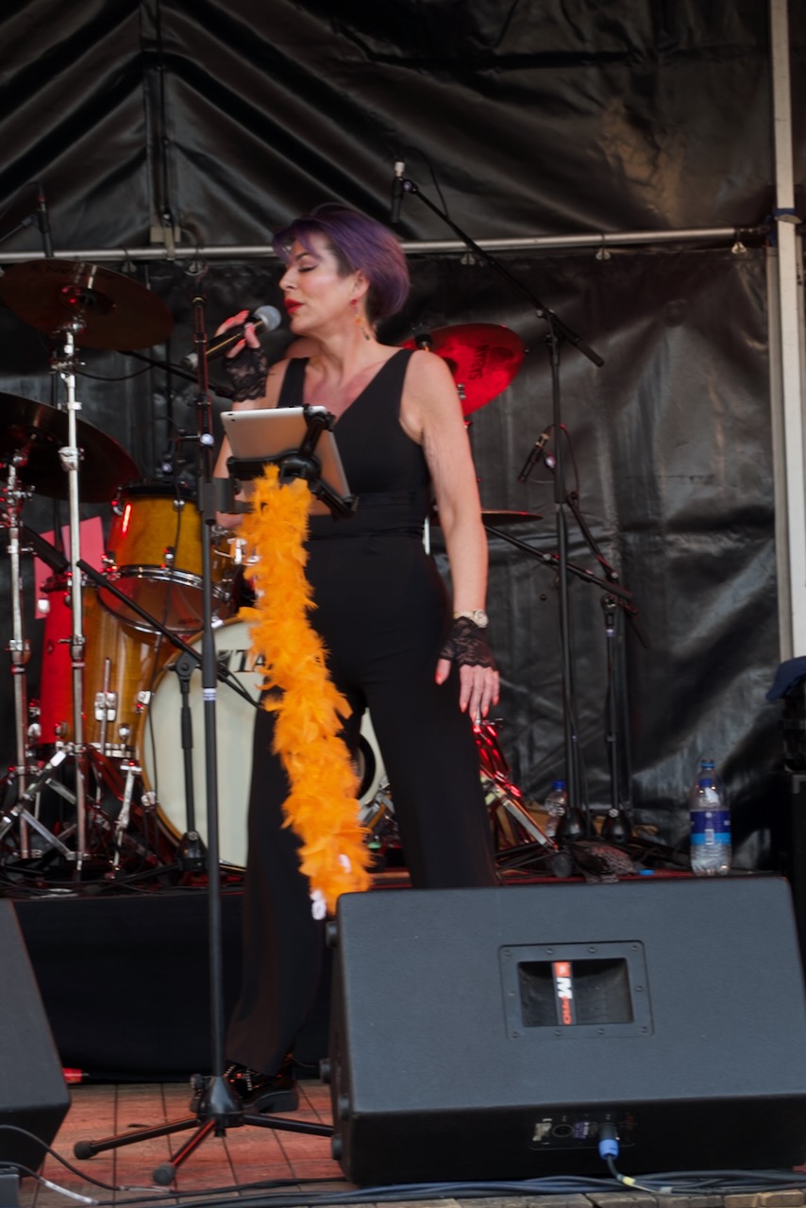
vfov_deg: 16.6
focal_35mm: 123
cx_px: 403
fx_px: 4128
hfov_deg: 11.2
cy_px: 604
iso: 100
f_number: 4
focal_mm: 44.93
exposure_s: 1/80
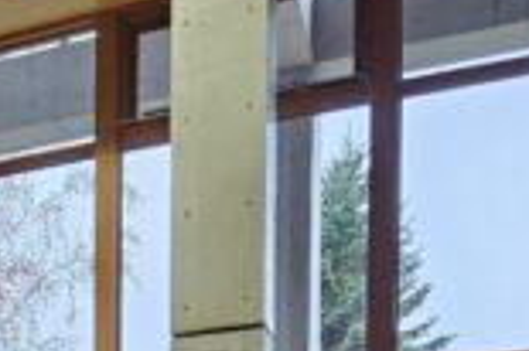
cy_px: 676
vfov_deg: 13.5
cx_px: -319
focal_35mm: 88
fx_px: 1292
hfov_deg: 19.4
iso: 250
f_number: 1.8
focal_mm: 5.4
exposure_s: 1/100
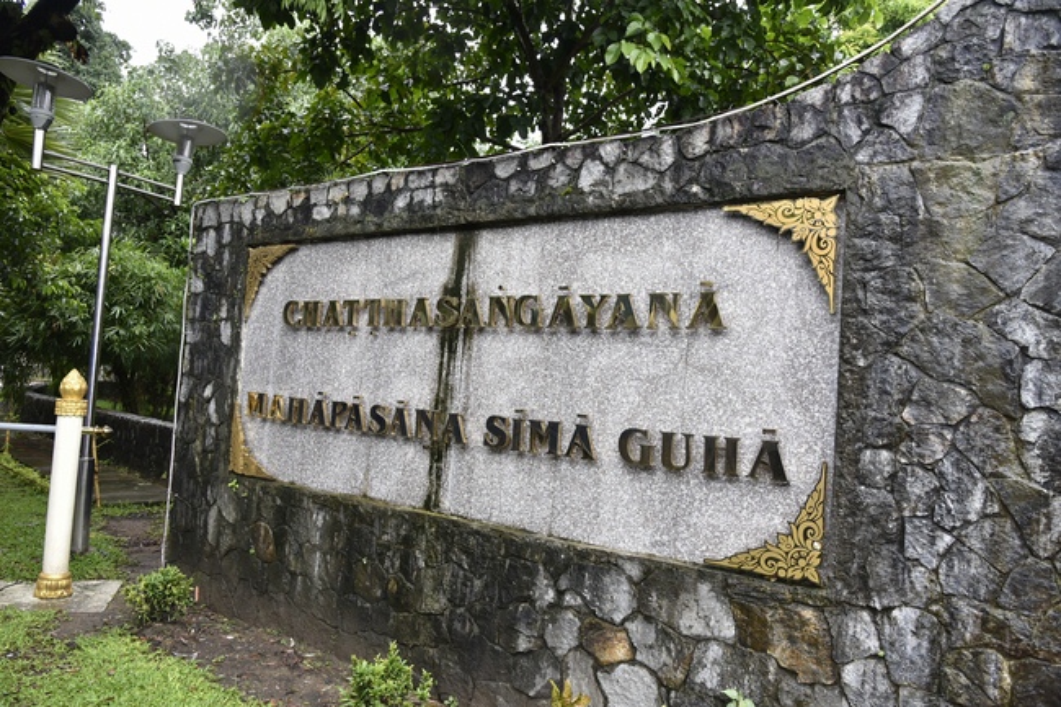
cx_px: 530
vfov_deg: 53.1
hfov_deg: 73.8
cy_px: 354
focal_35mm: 24
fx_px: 707
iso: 320
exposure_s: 1/100
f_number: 5.6
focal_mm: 24
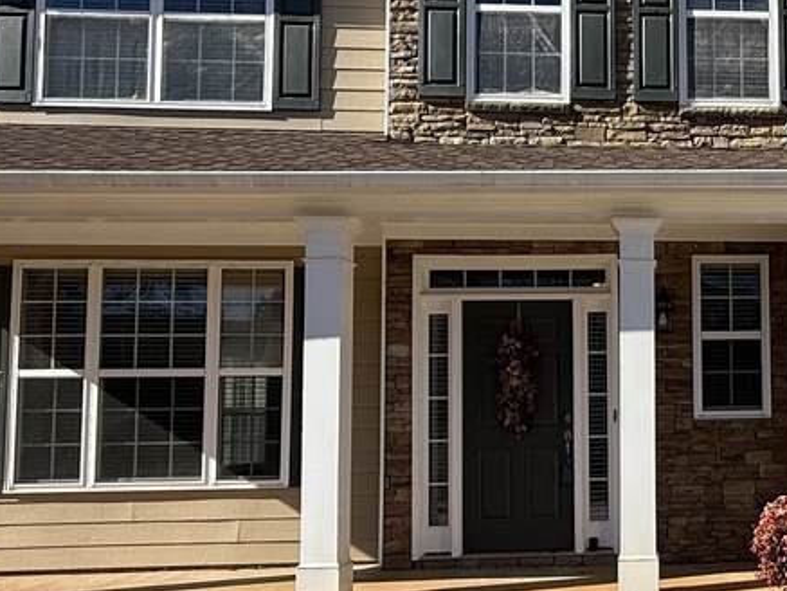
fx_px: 932
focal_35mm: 41
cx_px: 755
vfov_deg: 35.0
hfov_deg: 41.0
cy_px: 360
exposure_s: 1/1961
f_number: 2.2
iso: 50
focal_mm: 2.22
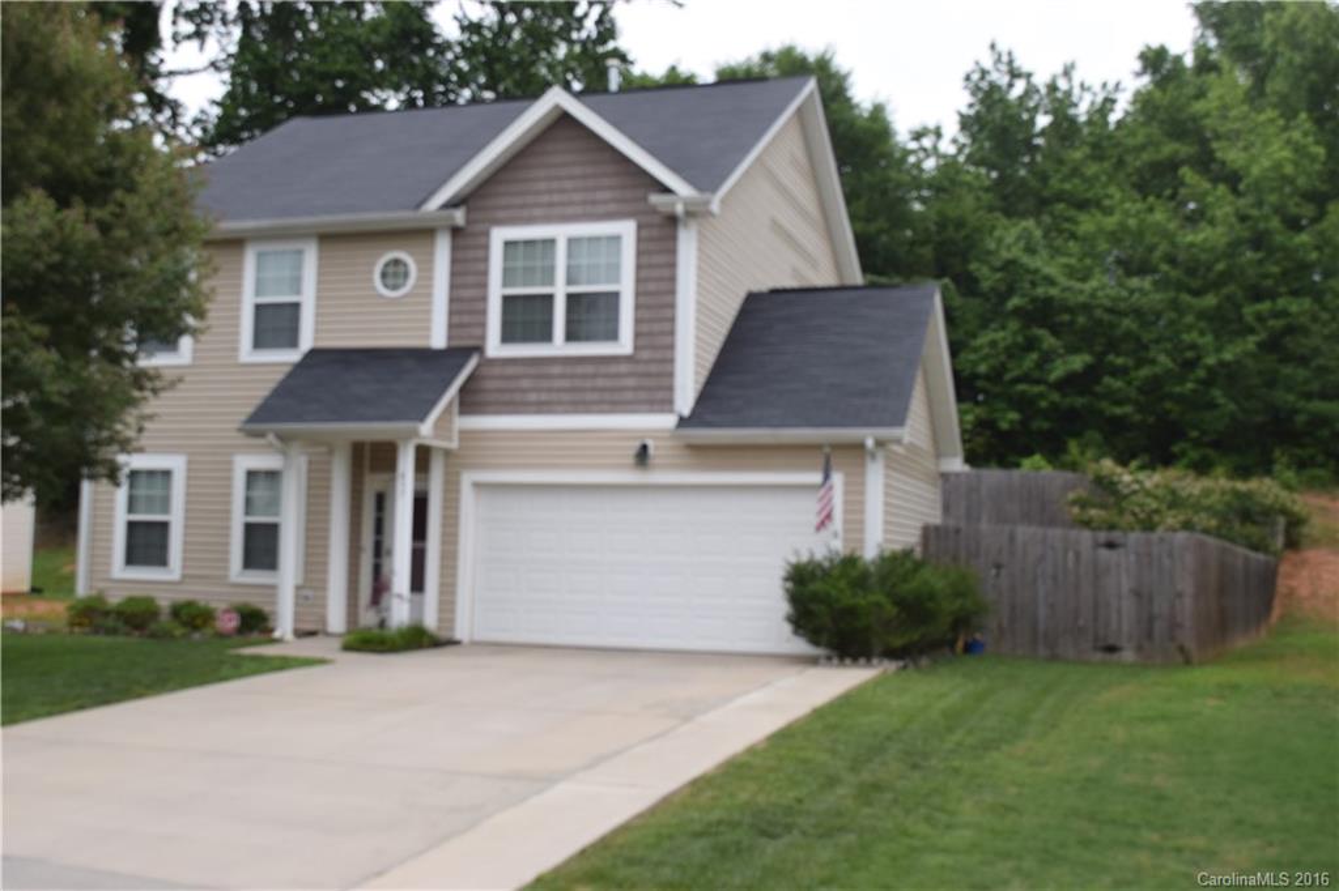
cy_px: 446
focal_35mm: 39
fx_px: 1450
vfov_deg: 34.2
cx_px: 670
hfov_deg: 49.6
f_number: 7.1
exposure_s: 1/200
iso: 400
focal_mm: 26
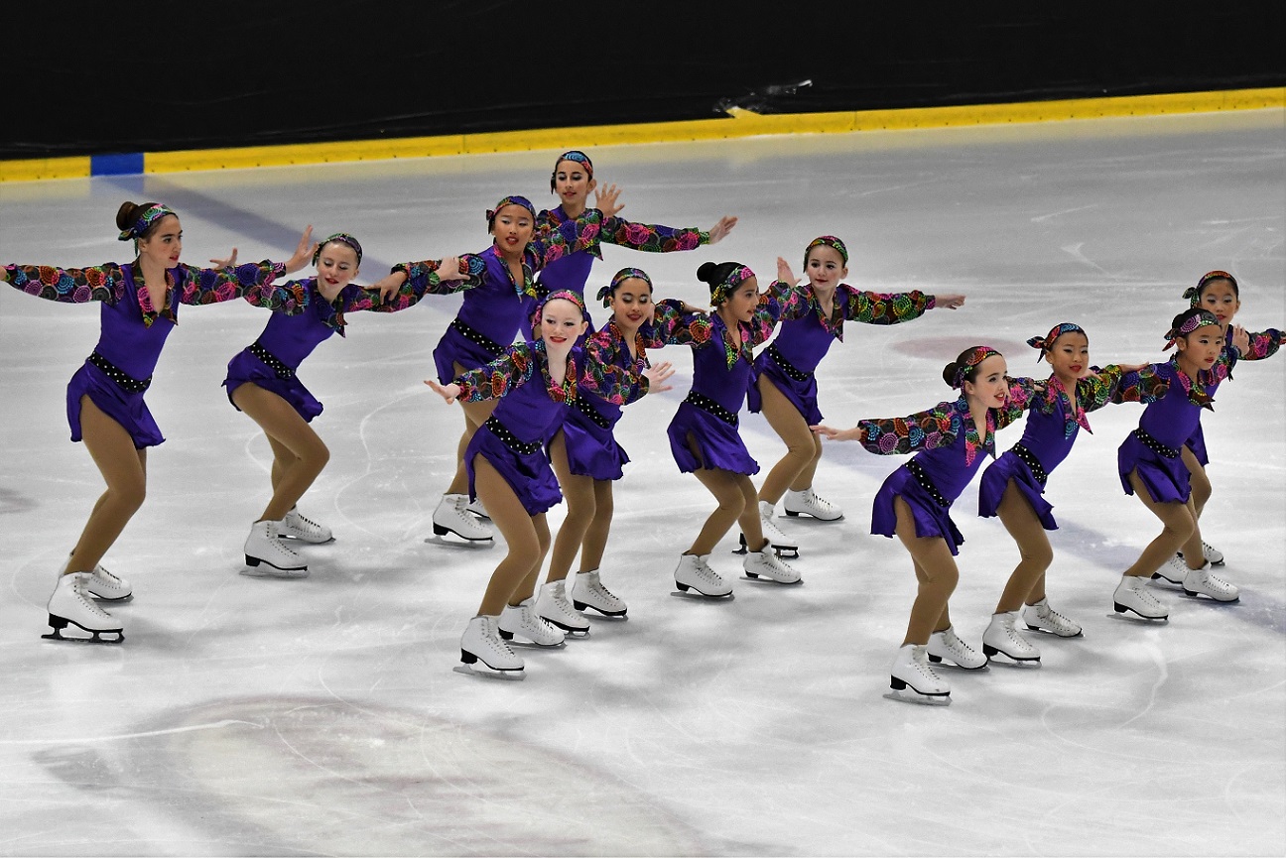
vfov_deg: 10.8
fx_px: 4556
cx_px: 643
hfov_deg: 16.1
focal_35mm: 128
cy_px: 429
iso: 4500
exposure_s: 1/1000
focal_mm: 85
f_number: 2.8
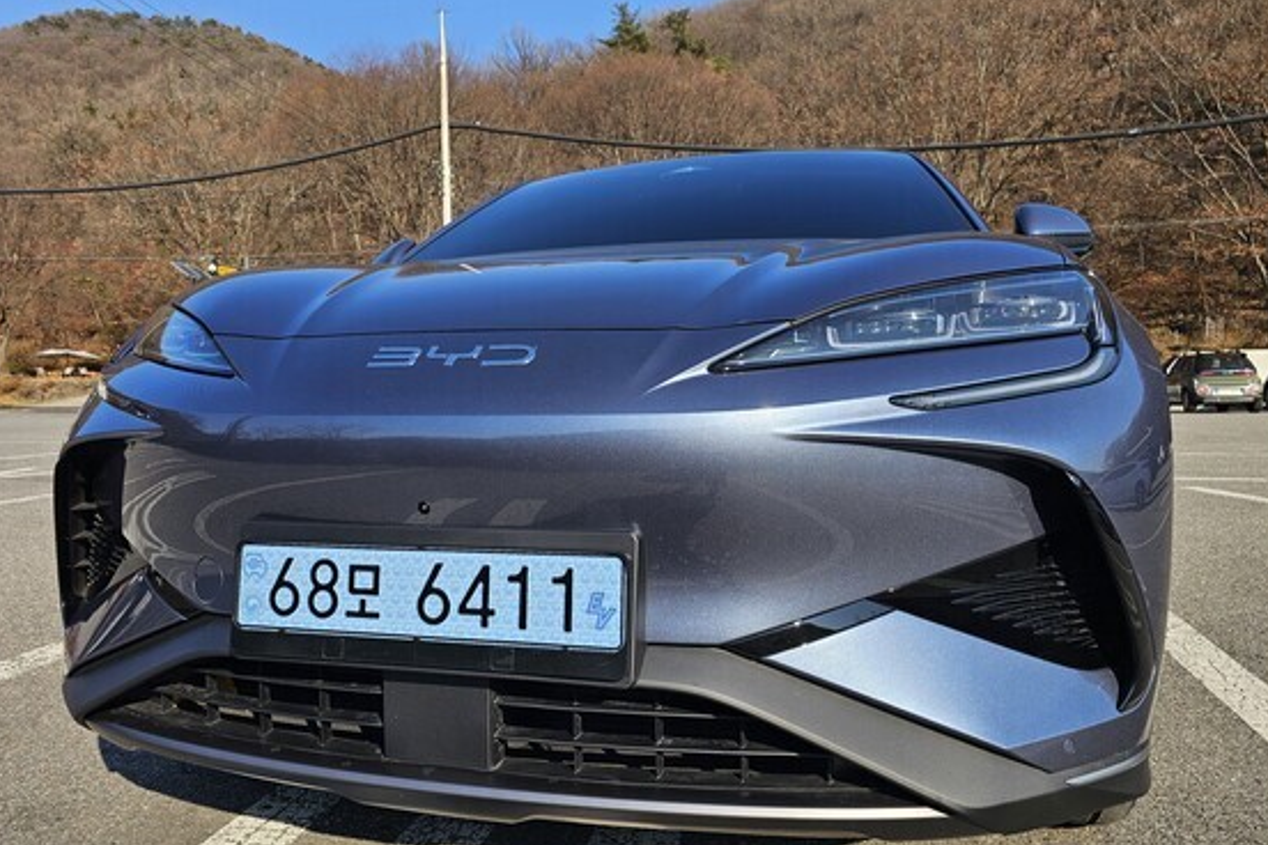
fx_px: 916
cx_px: 629
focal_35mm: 26
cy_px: 388
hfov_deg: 69.4
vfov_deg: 49.5
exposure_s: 1/591
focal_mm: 6.3
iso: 12
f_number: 1.7
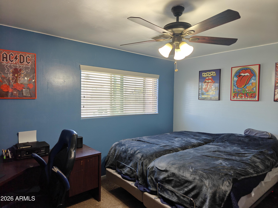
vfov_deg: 58.9
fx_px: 185
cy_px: 104
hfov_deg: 73.9
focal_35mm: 23
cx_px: 139
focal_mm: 6.06
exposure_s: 1/120
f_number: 1.6
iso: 100
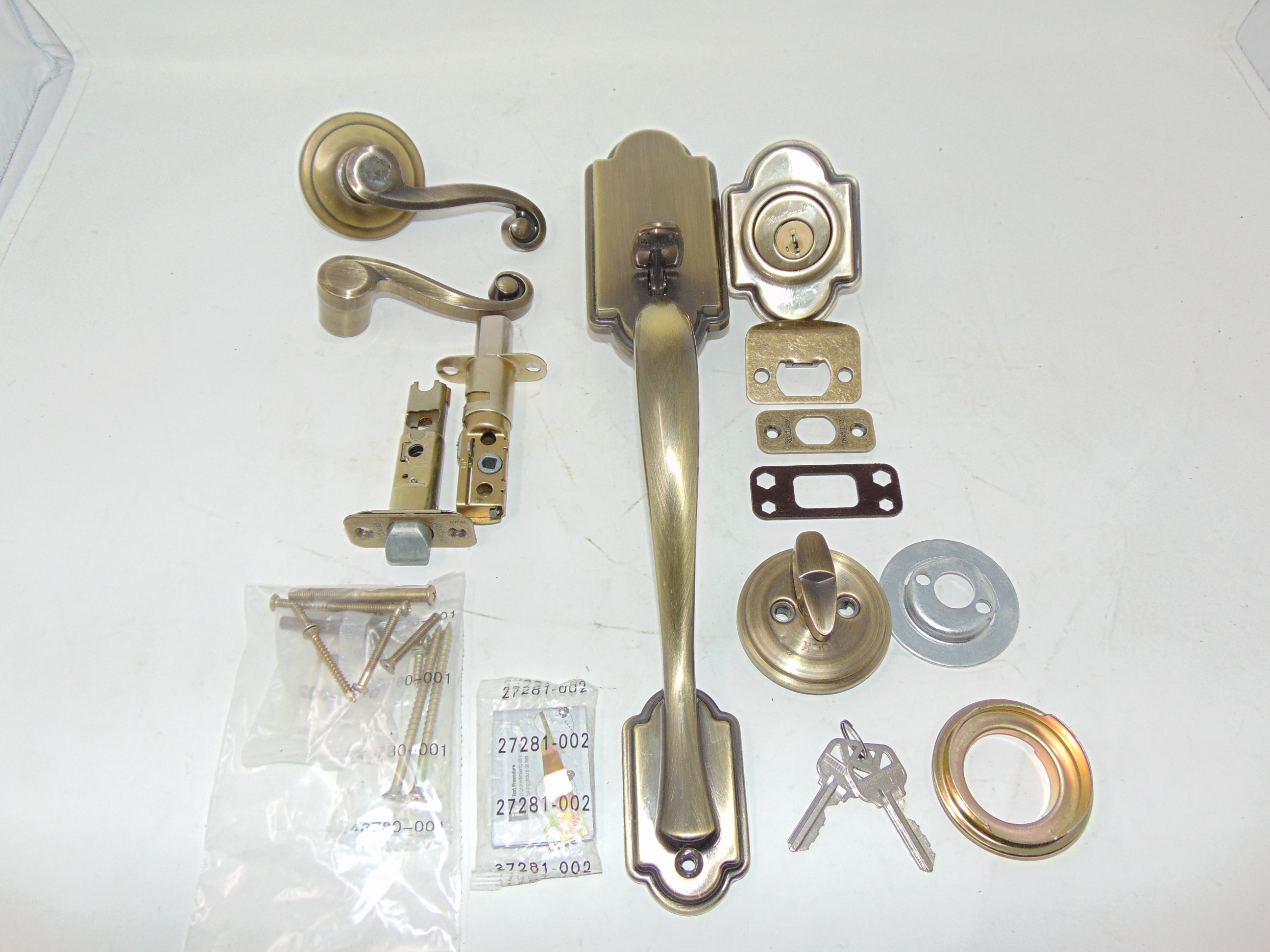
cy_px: 476
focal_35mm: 25
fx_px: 917
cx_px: 635
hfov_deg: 69.4
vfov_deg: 54.9
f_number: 3
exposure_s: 1/125
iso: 80
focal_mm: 4.5
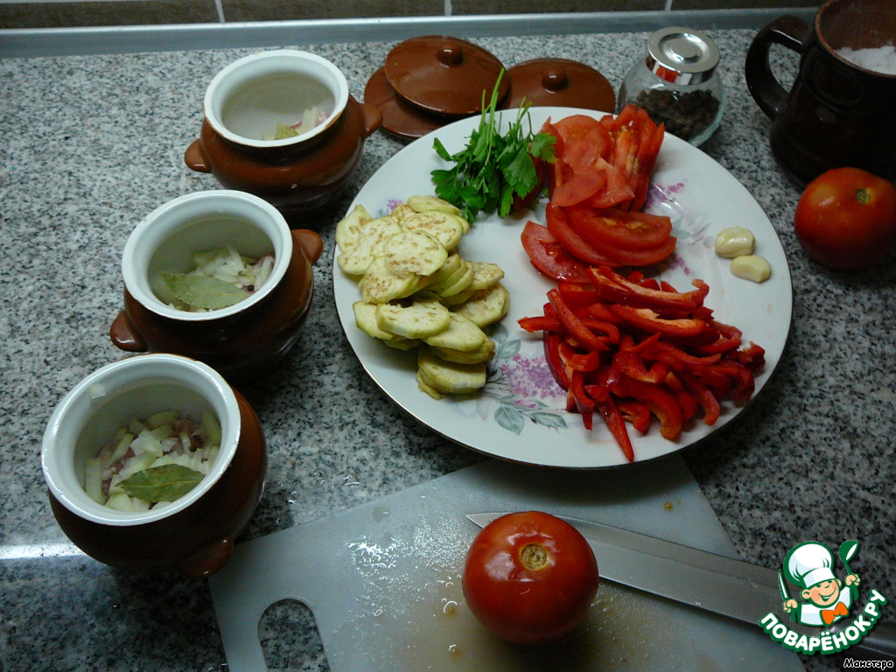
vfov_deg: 40.7
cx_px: 448
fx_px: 906
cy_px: 336
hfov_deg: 52.6
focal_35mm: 35
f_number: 2.8
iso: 200
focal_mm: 5.2
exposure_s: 1/80
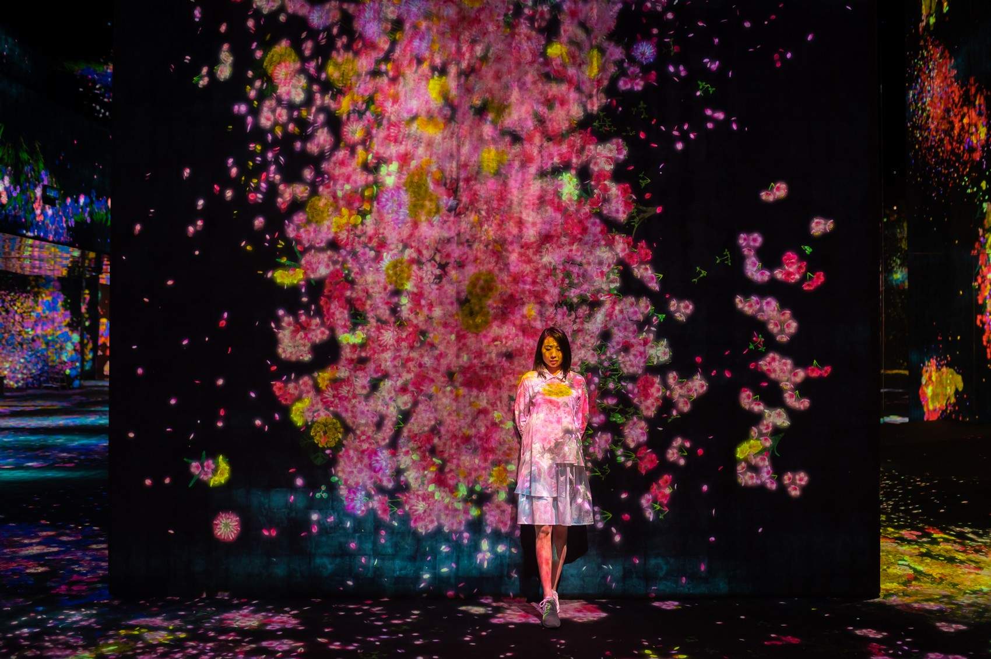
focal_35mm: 35
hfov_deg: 54.5
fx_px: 963
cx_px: 496
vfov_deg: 37.8
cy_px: 330
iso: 1000
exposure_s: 1/40
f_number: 2
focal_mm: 35
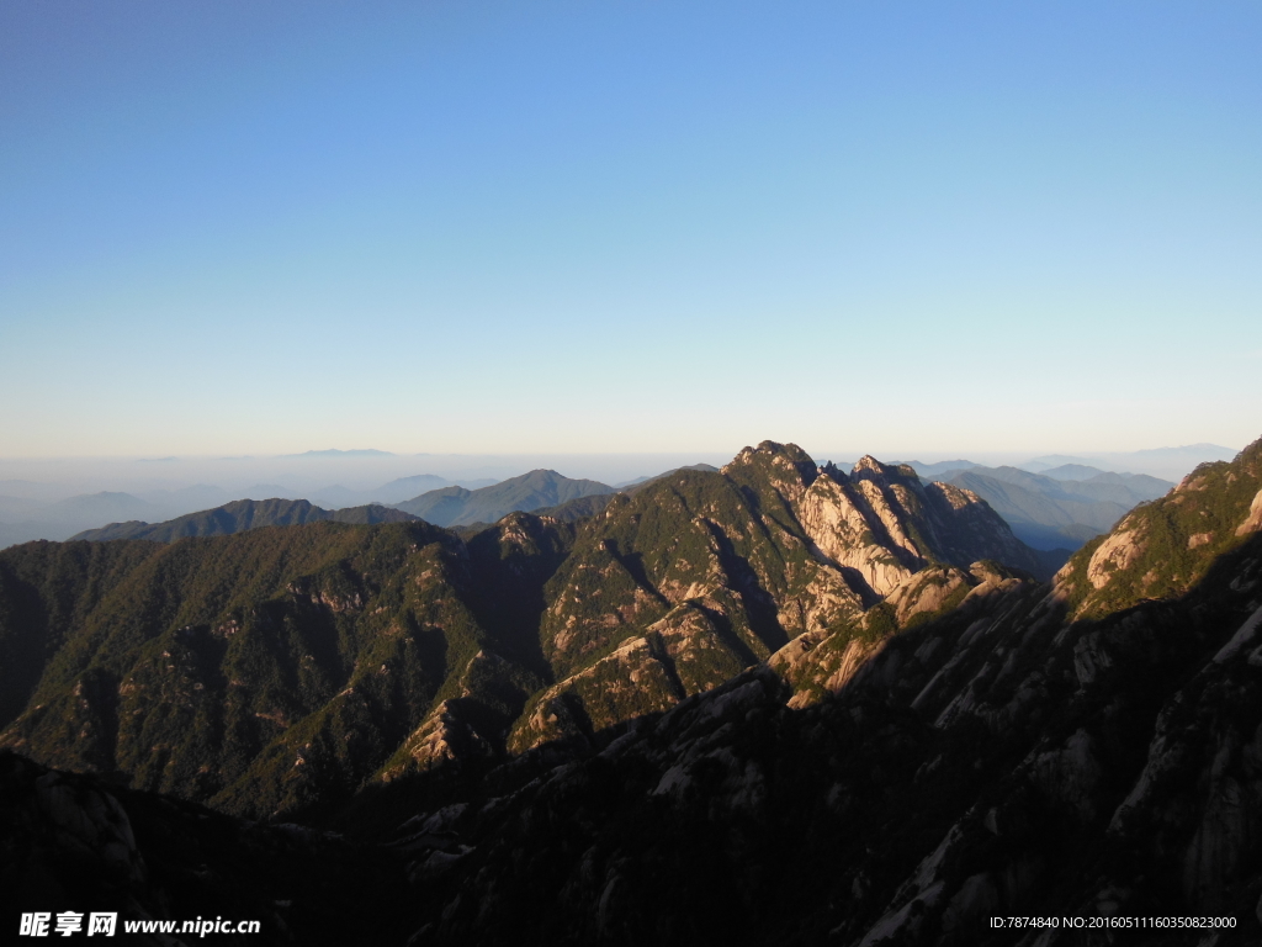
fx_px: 911
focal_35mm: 25
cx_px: 631
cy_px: 474
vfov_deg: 54.9
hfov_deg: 69.4
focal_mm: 4.5
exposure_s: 1/640
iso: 125
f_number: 3.5
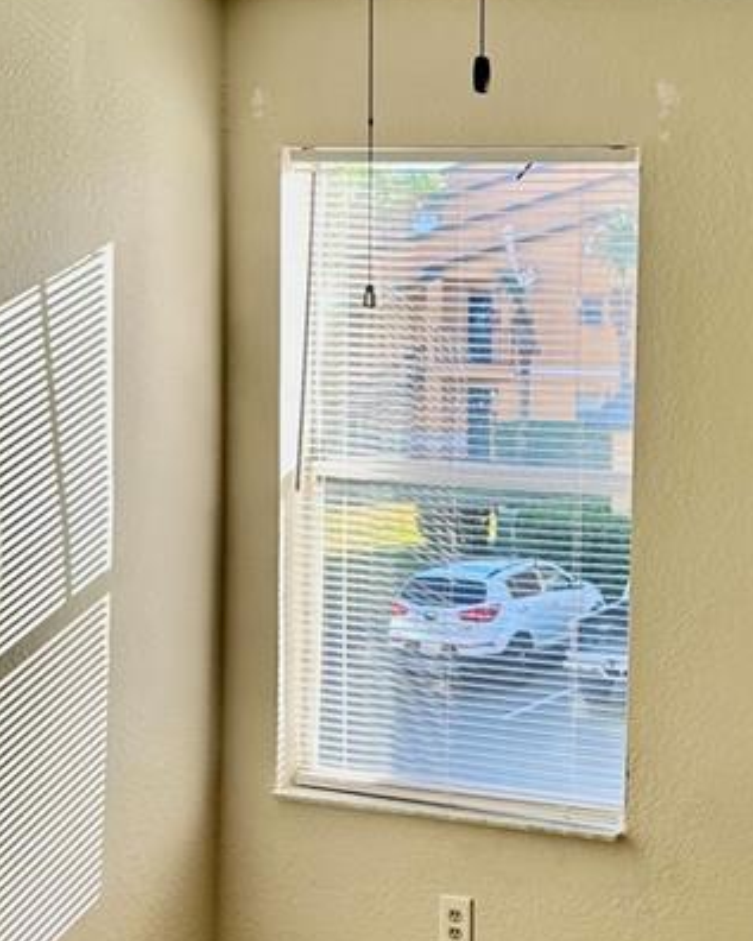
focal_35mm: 71
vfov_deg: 26.8
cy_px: 478
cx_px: 663
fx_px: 1977
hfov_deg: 21.1
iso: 80
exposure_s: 1/223
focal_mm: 6.86
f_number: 1.78
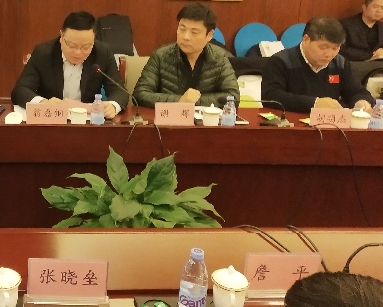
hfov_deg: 30.3
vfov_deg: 25.4
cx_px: 27
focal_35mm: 59
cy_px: 60
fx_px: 669
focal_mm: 3.95
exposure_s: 1/33.3
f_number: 1.8
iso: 357
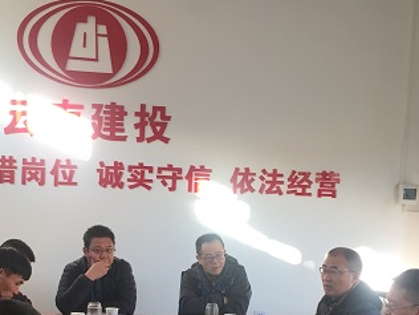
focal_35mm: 66
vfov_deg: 21.6
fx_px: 799
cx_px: 176
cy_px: 298
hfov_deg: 29.3
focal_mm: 4.15
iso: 32
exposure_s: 1/33
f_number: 2.2
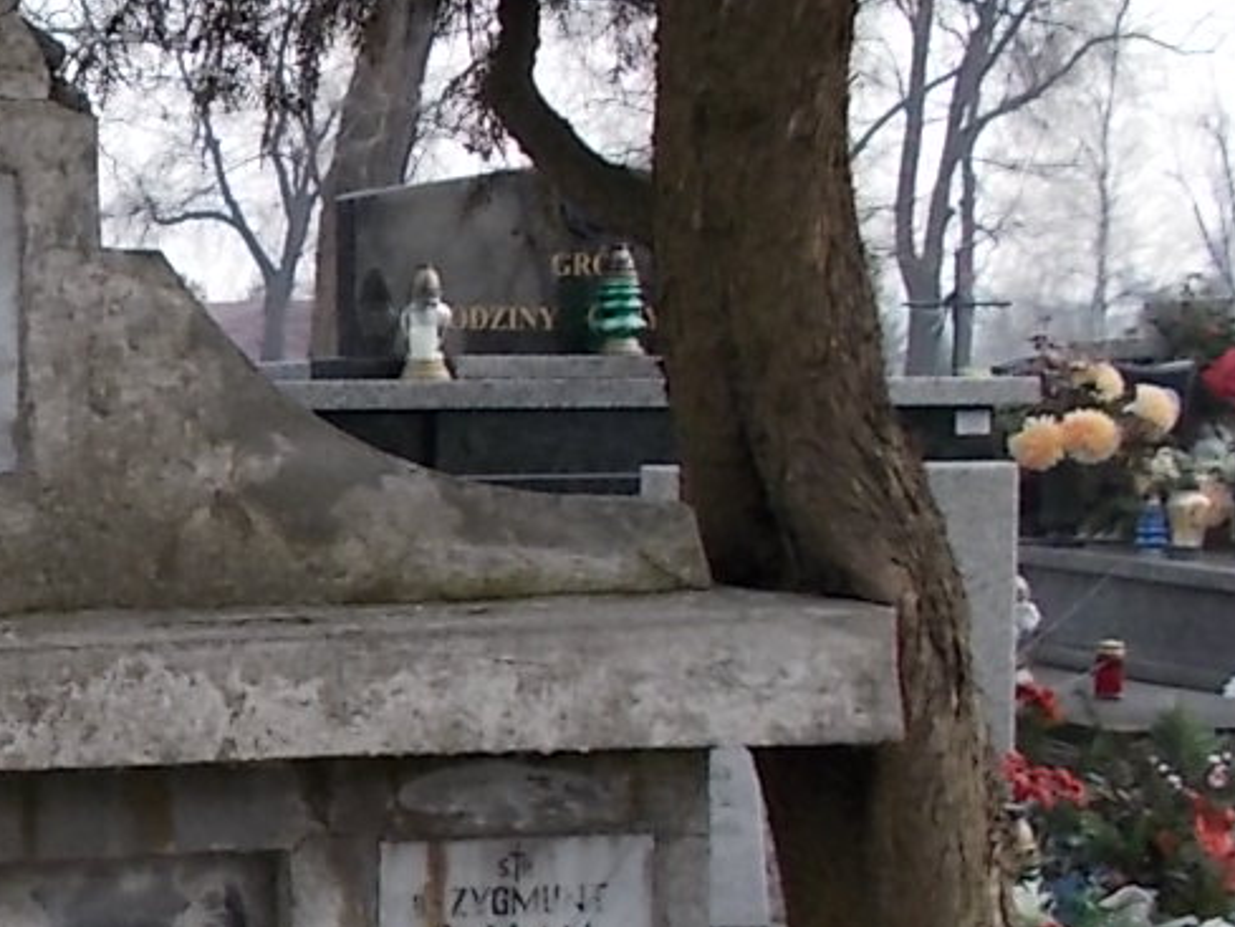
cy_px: 558
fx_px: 3033
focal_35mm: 85
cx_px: -462
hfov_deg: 20.6
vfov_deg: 17.4
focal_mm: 4.6
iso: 80
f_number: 3.2
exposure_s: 1/250
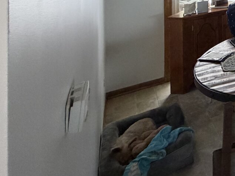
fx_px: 299
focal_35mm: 44
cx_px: 346
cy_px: -78
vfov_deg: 25.8
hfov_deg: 28.8
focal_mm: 2.22
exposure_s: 1/60
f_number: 2.2
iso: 320
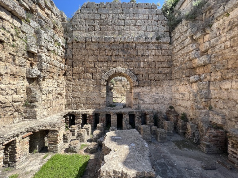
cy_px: 89
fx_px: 89
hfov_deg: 106.2
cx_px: 119
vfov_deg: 89.9
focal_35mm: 13
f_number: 1.8
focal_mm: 1.6
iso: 32
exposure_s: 1/455
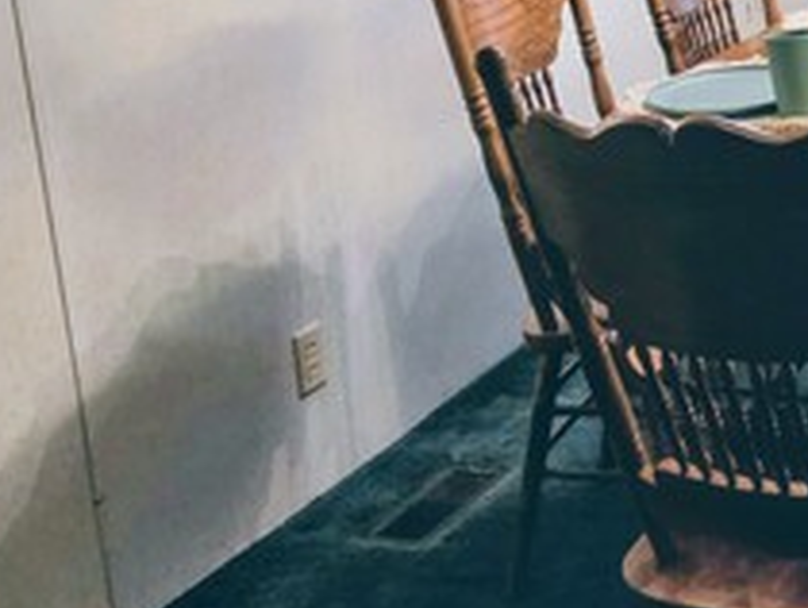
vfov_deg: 20.1
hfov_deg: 26.7
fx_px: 1636
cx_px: 746
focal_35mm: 70
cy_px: -54
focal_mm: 5.4
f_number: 1.8
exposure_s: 1/120
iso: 640
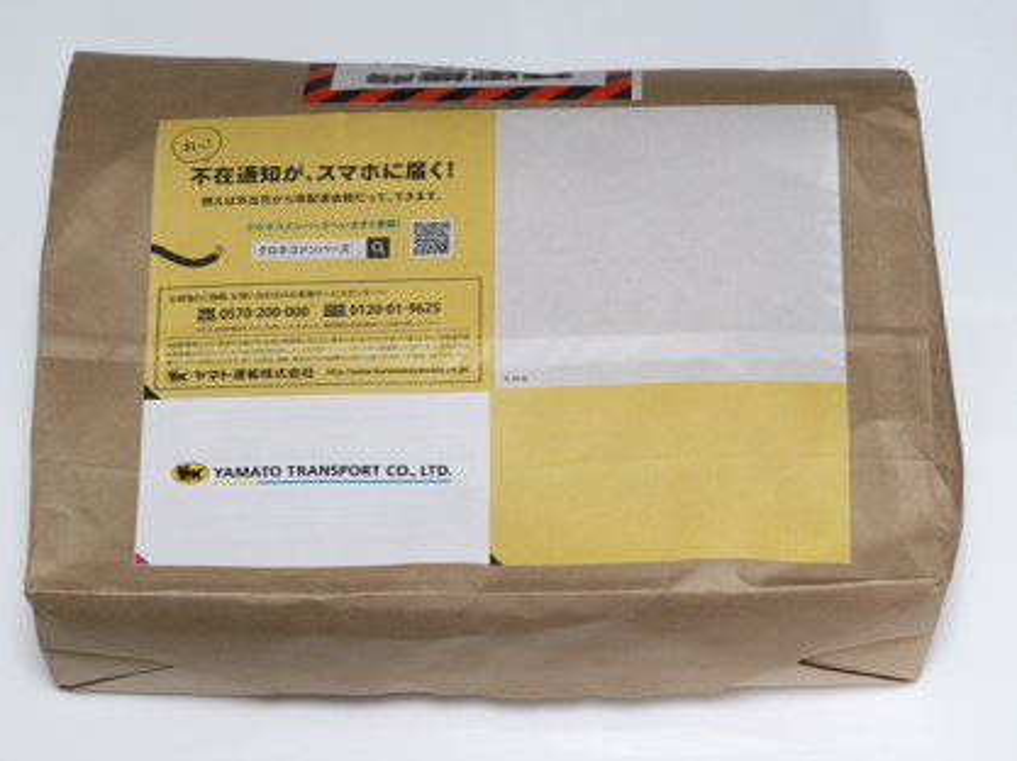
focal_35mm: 121
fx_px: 3552
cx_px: 510
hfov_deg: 16.3
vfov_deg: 12.2
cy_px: 382
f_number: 4
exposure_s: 1/125
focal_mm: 60
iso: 1000
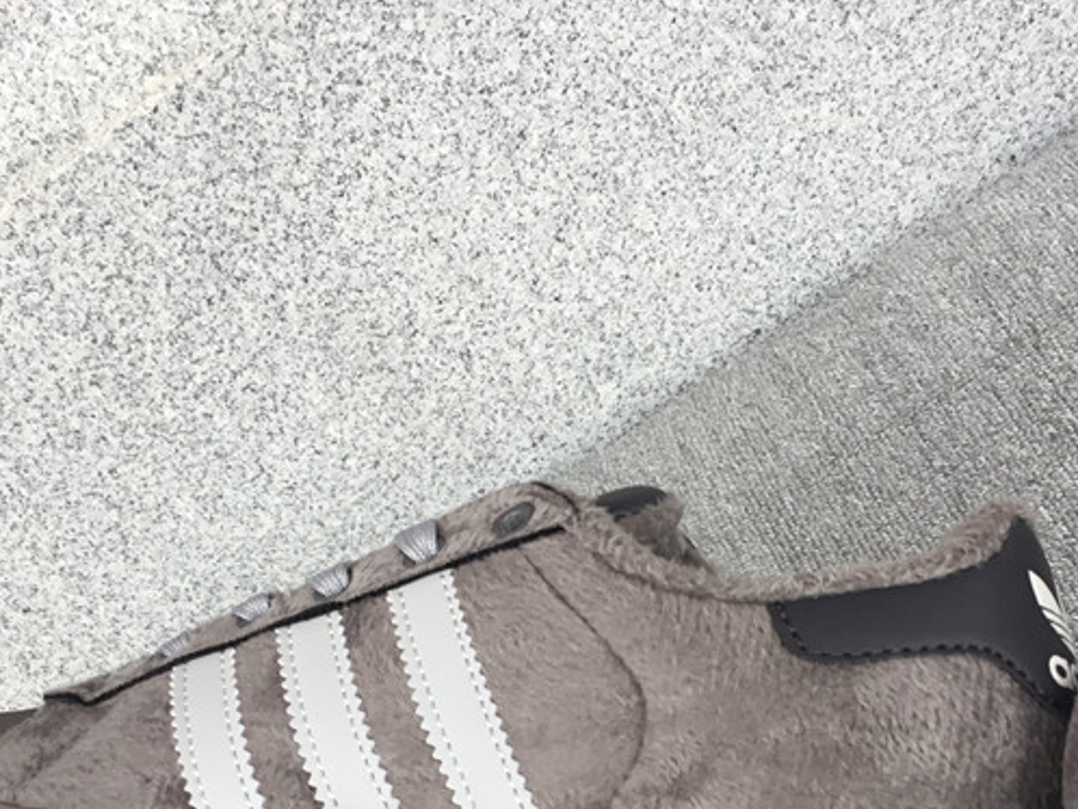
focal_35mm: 56
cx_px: 604
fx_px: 1745
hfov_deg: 34.3
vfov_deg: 25.6
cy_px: 657
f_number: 2.4
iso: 25
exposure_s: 1/118
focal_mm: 3.3
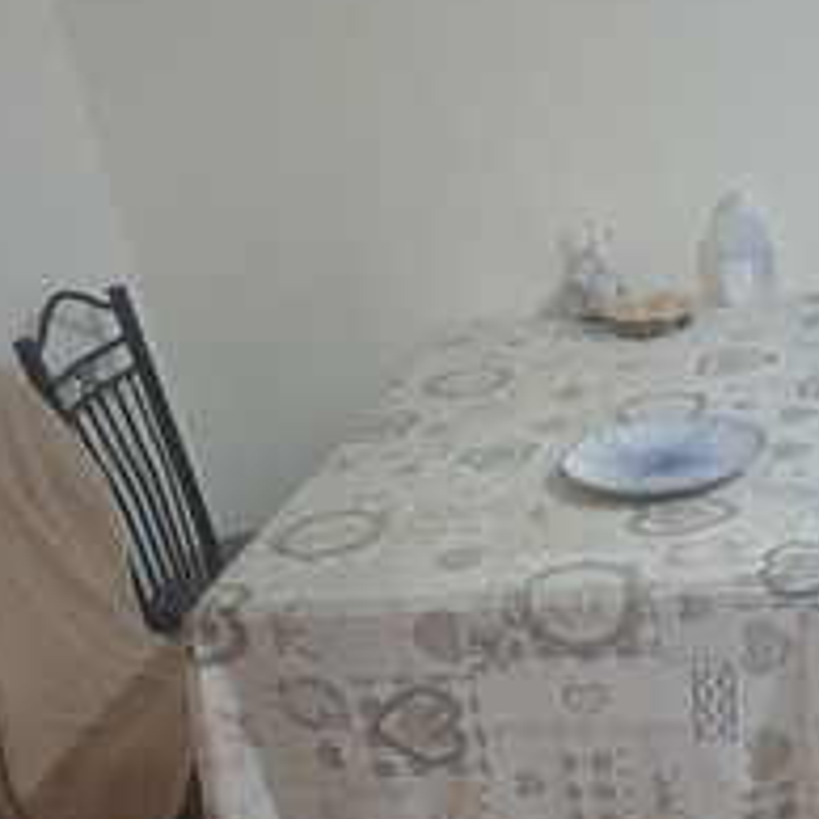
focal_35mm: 48
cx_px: 669
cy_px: 694
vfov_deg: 33.9
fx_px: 1285
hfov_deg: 34.2
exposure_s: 1/25
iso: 640
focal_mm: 5.54
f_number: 1.8
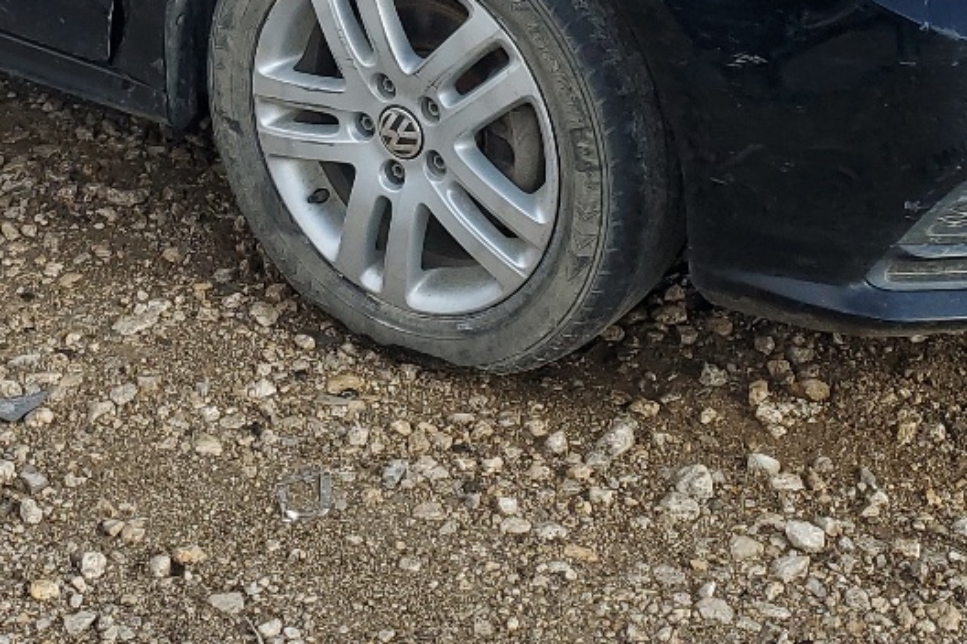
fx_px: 2202
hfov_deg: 24.5
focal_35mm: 82
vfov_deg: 15.8
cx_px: 258
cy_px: -209
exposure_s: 1/1667
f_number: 1.5
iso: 50
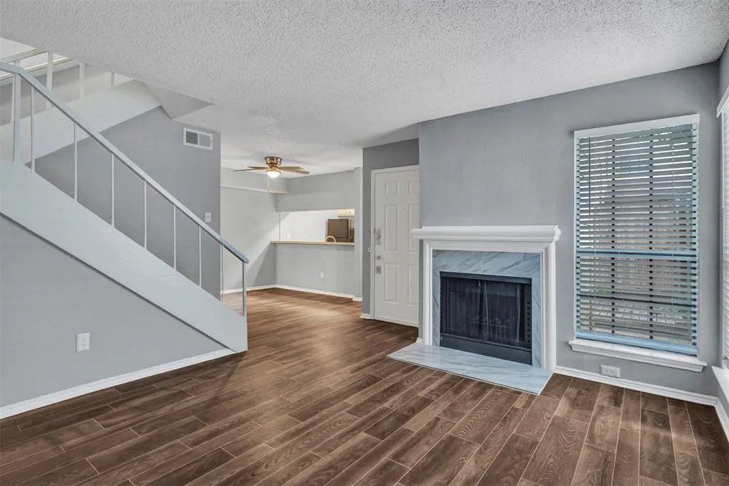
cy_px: 243
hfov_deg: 90.0
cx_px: 364
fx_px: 365
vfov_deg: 67.4
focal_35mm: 18
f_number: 7.1
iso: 320
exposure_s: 1/8
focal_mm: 18
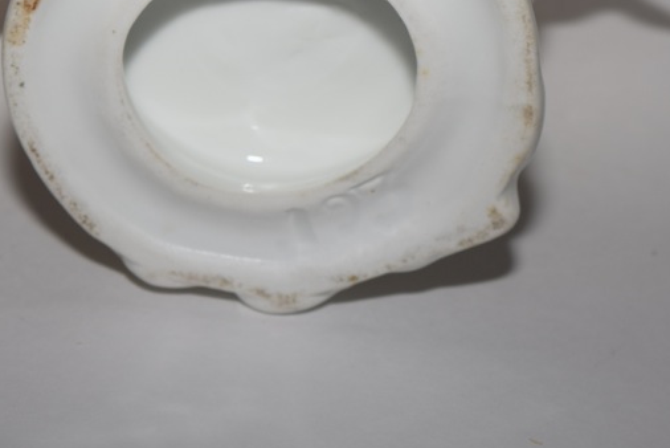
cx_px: 245
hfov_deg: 12.6
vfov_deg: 8.4
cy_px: 60
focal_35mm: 163
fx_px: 3035
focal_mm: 55
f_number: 5.6
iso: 100
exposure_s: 1/60
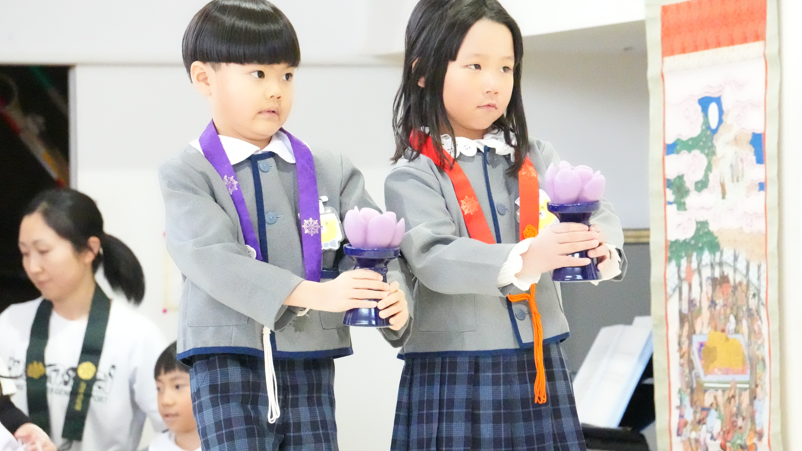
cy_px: 209
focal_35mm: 255
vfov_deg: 4.8
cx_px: 401
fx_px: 5423
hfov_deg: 8.5
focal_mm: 162
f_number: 8
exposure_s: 1/636
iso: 32000
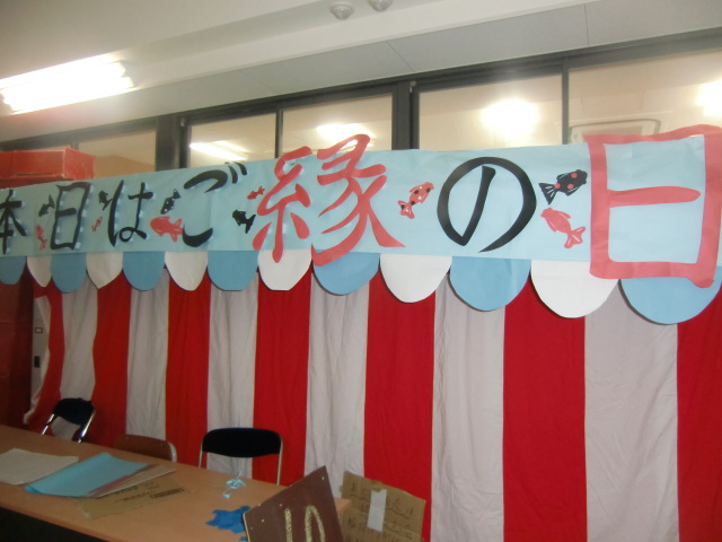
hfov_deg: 71.6
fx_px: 501
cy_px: 271
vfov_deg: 56.8
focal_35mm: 24
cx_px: 361
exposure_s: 1/60
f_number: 3.2
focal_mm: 4.3
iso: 400
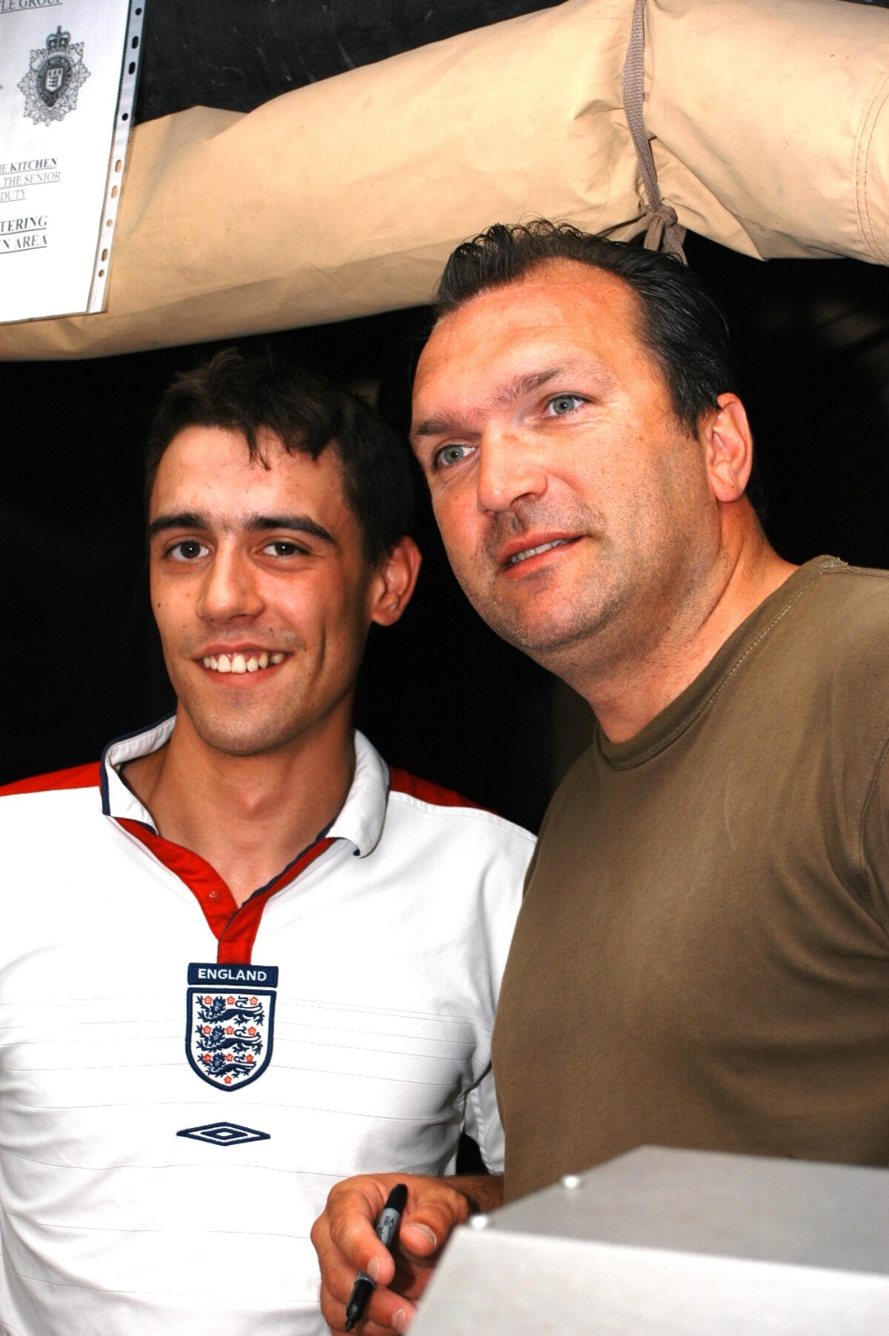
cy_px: 668
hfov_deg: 18.2
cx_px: 444
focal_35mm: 75
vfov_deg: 27.0
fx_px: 2782
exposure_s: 1/125
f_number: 5.6
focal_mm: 50
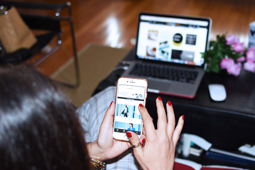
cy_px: 85
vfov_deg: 25.8
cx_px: 128
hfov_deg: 37.9
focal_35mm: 52
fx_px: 372
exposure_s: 1/60
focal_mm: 35
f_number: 2.8
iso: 100
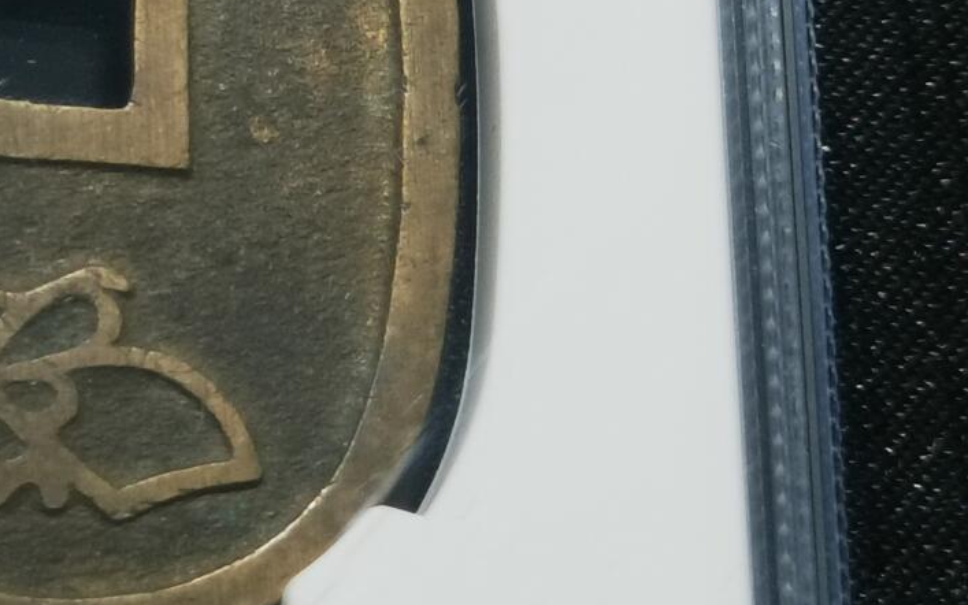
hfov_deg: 12.2
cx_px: 86
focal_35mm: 170
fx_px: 4485
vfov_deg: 7.7
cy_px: -119
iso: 125
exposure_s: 1/100
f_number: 1.9
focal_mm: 6.67
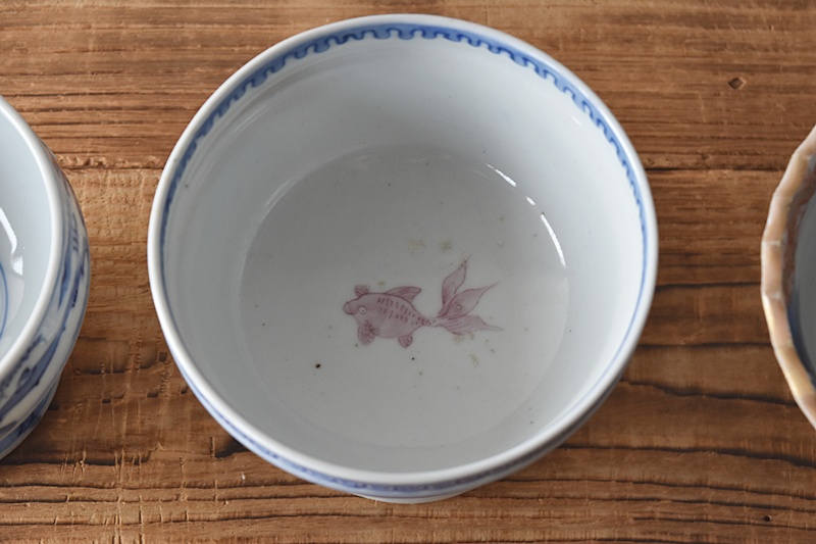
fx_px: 1869
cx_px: 408
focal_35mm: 82
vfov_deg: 16.5
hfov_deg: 24.6
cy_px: 272
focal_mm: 55
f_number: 5.6
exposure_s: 1/20
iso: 800
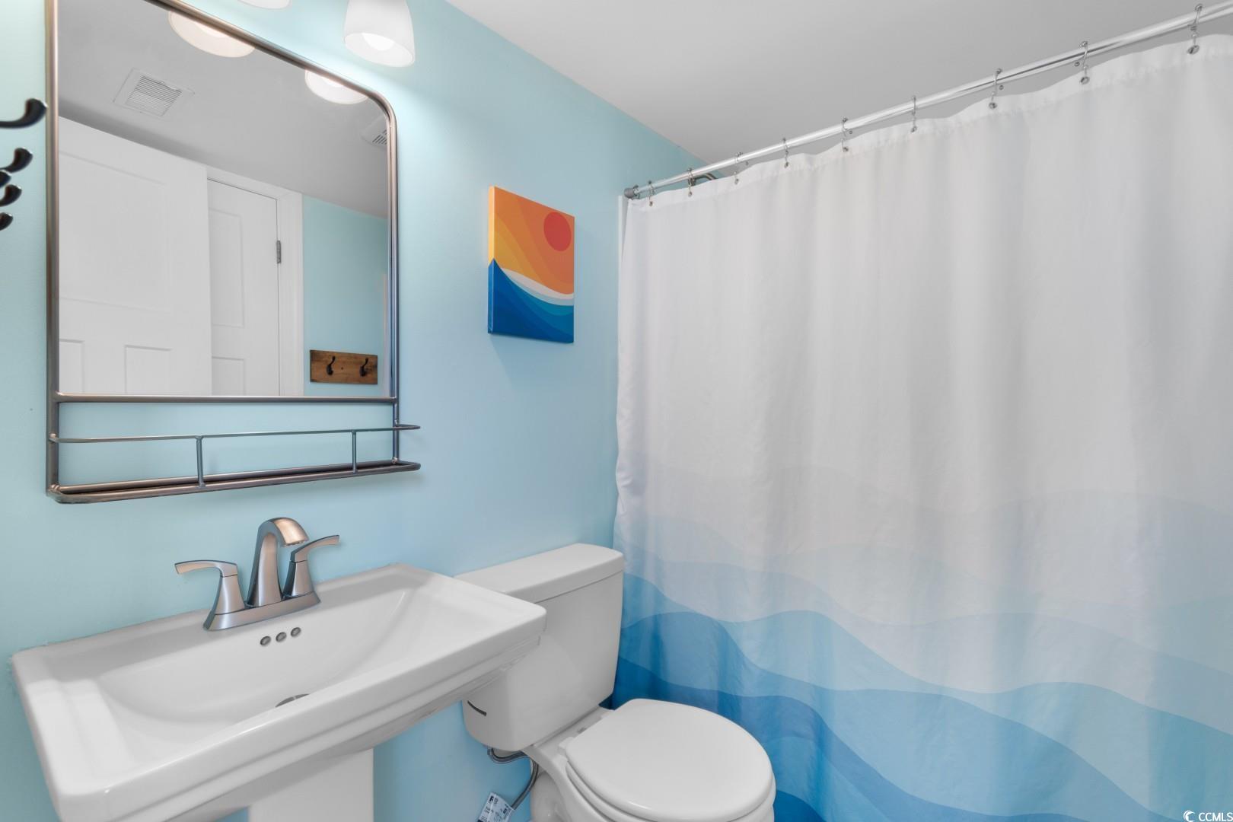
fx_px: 514
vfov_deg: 77.3
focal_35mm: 15
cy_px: 411
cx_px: 616
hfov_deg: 100.4
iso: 100
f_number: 4.5
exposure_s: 1/20
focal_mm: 10
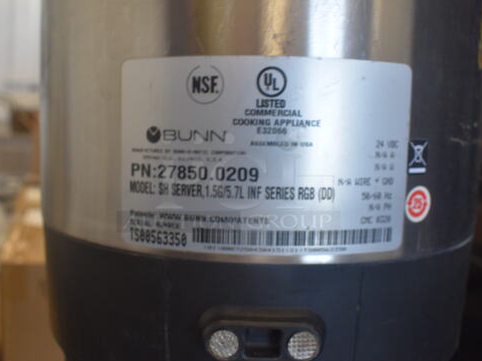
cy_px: 179
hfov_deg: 55.3
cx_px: 229
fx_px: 459
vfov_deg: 42.9
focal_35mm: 33
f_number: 5.6
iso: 450
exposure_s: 1/60
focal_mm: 18
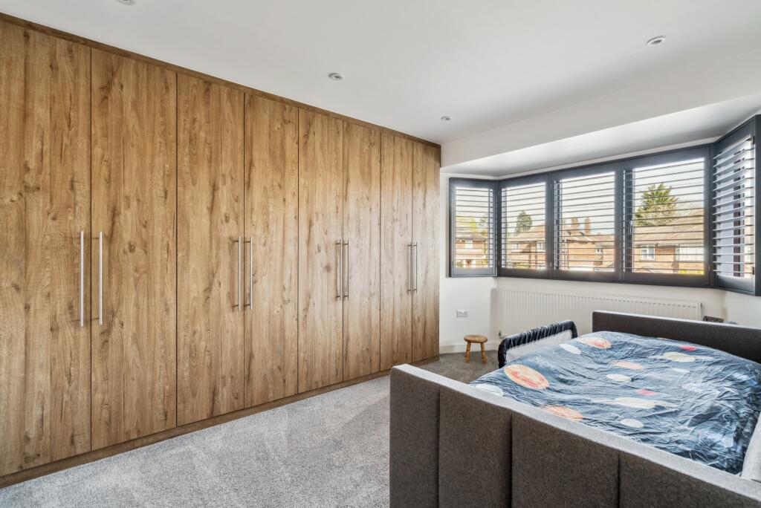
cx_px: 380
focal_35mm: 16
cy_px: 254
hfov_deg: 96.7
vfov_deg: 73.8
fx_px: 338
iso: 640
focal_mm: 16
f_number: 8
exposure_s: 1/40
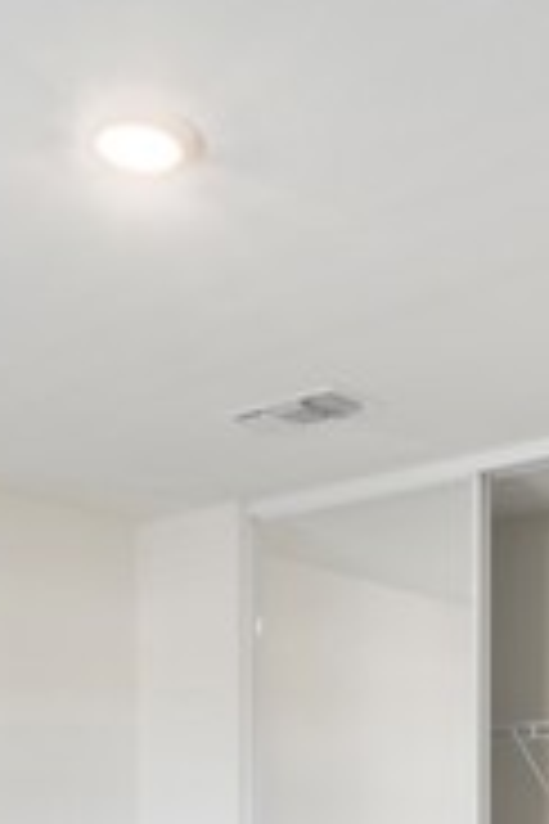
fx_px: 1281
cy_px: 858
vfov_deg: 32.3
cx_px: 441
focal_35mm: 56
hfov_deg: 23.8
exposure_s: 4
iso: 40
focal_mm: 16
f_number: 22
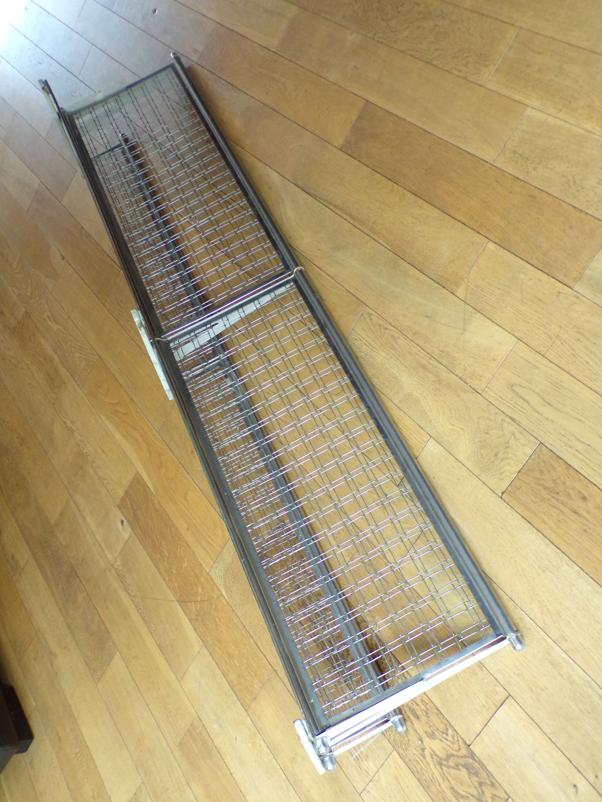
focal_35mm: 32
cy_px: 401
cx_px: 301
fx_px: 742
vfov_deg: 56.8
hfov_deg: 44.2
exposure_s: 1/17
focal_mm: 5.8
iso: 383
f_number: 3.2
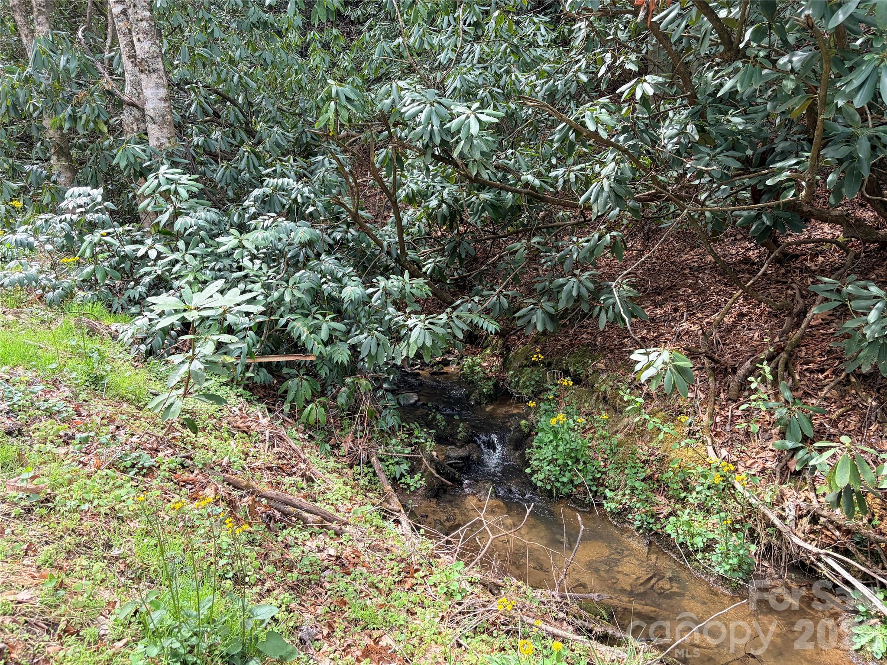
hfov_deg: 67.3
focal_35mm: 26
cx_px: 444
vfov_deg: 53.1
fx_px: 666
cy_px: 332
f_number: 1.6
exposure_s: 1/507
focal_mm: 5.96
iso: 50
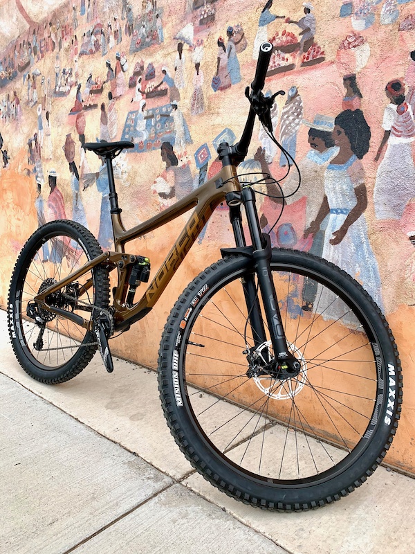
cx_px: 208
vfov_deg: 67.3
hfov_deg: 53.1
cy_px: 277
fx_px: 416
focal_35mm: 26
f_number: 1.8
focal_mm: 4.25
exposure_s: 1/783
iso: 25
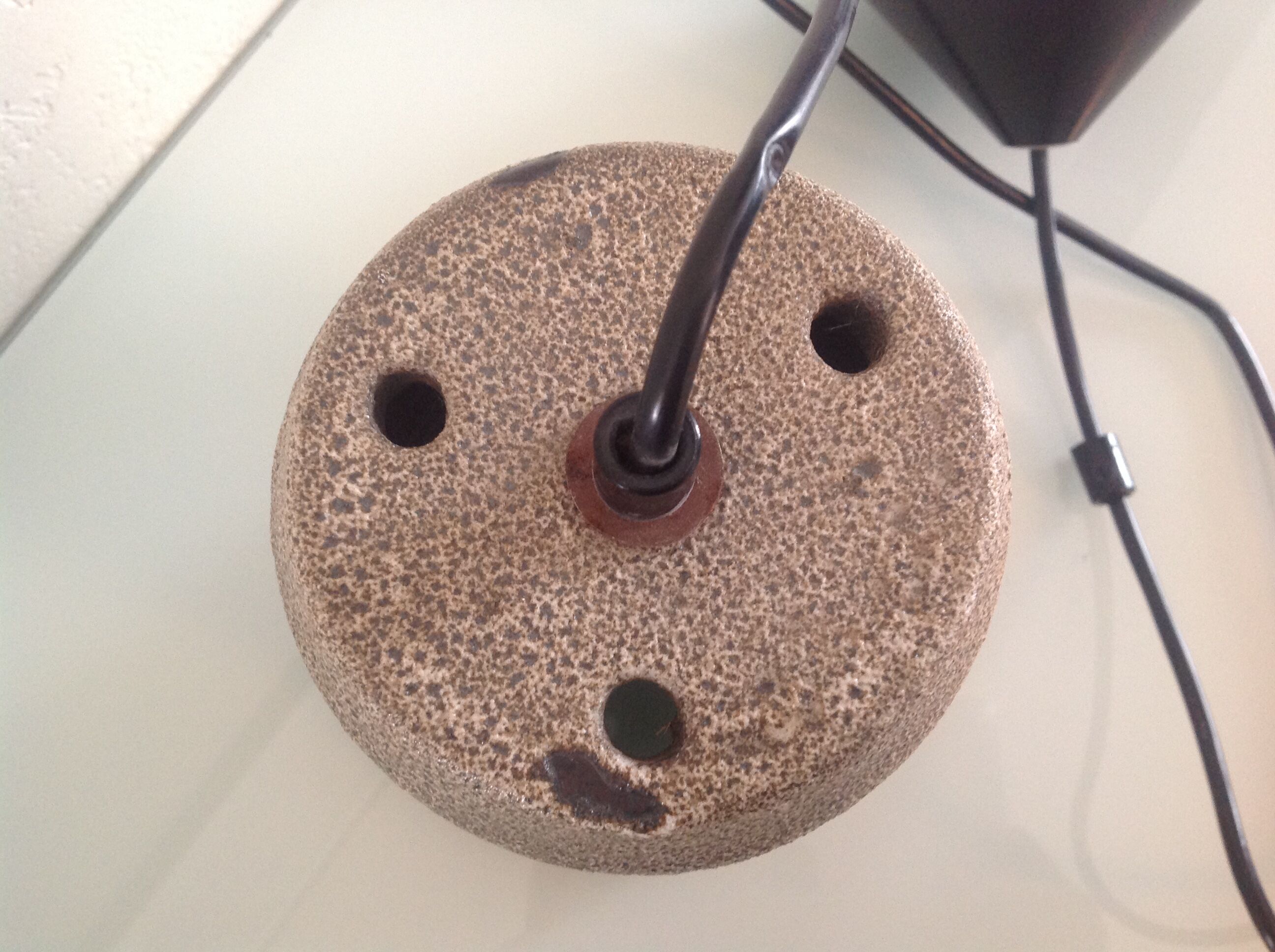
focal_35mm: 35
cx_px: 638
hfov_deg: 52.7
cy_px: 476
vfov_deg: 40.6
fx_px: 1287
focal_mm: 4.28
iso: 160
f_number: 2.4
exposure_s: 1/15
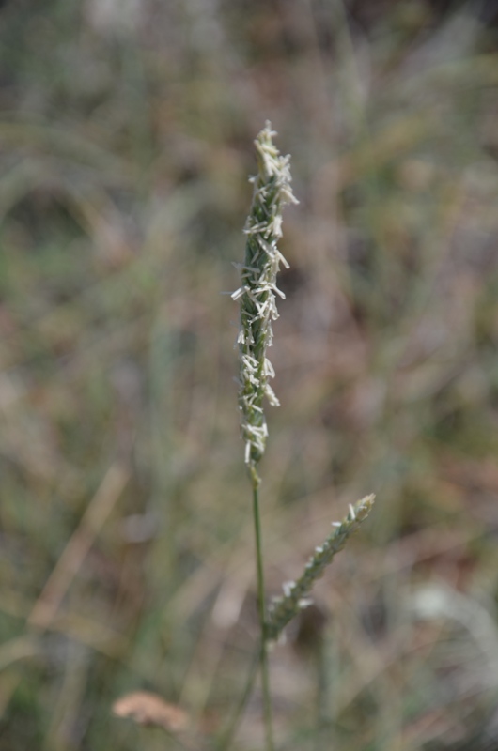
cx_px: 249
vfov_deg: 13.1
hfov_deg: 8.7
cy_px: 376
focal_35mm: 158
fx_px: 3282
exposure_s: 1/160
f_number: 8
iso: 100
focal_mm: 105
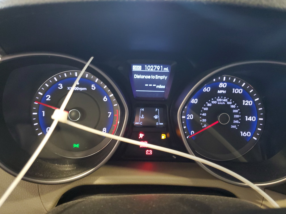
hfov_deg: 67.3
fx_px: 215
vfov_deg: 53.1
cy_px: 107
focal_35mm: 26
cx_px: 143
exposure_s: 1/15
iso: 326
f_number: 1.5
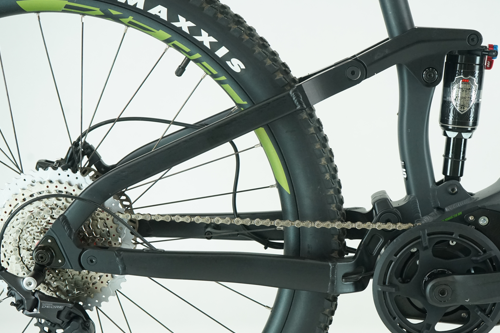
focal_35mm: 60
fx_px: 833
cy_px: 210
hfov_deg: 33.3
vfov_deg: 22.6
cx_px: 291
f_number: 6.3
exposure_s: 1/200
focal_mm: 47
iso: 2500
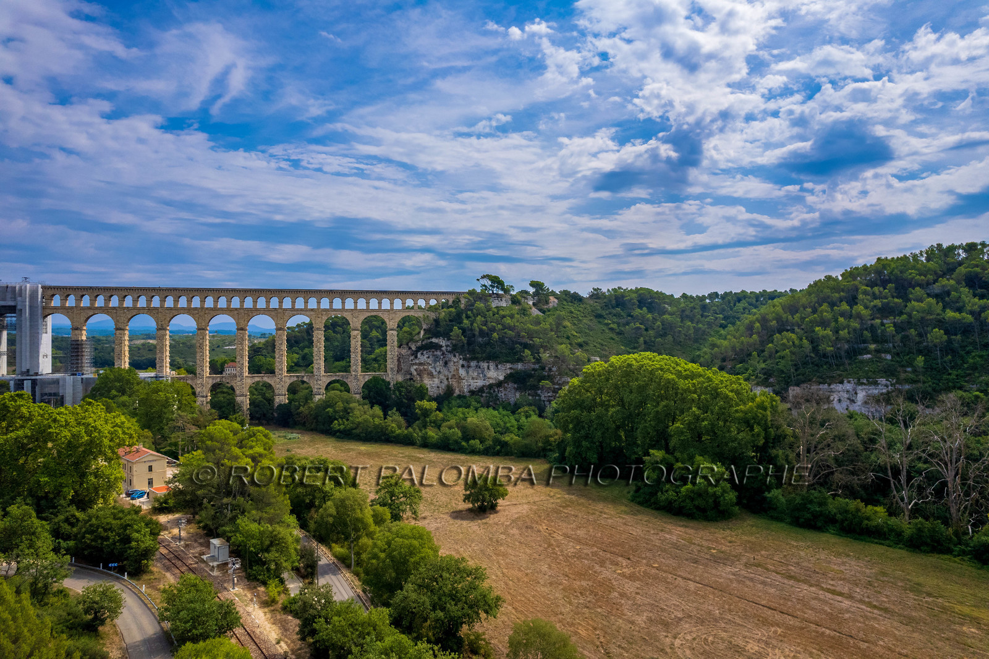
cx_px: 494
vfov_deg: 57.2
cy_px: 330
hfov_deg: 78.6
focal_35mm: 22
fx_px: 604
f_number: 2.8
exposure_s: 1/5000
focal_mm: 8.4
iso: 100
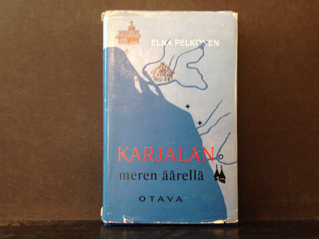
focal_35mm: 33
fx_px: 304
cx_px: 160
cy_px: 120
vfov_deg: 42.9
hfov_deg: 55.4
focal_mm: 4.12
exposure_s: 1/20
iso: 250
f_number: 2.4
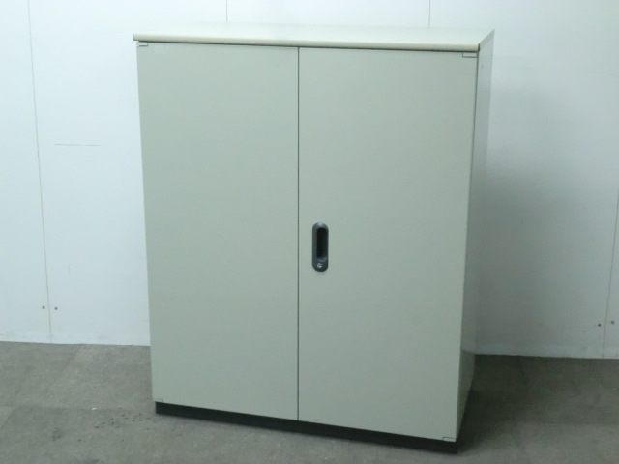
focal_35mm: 54
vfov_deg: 27.0
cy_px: 232
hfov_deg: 35.5
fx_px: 966
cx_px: 310
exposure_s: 1/40
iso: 800
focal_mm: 9.8
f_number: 4.5
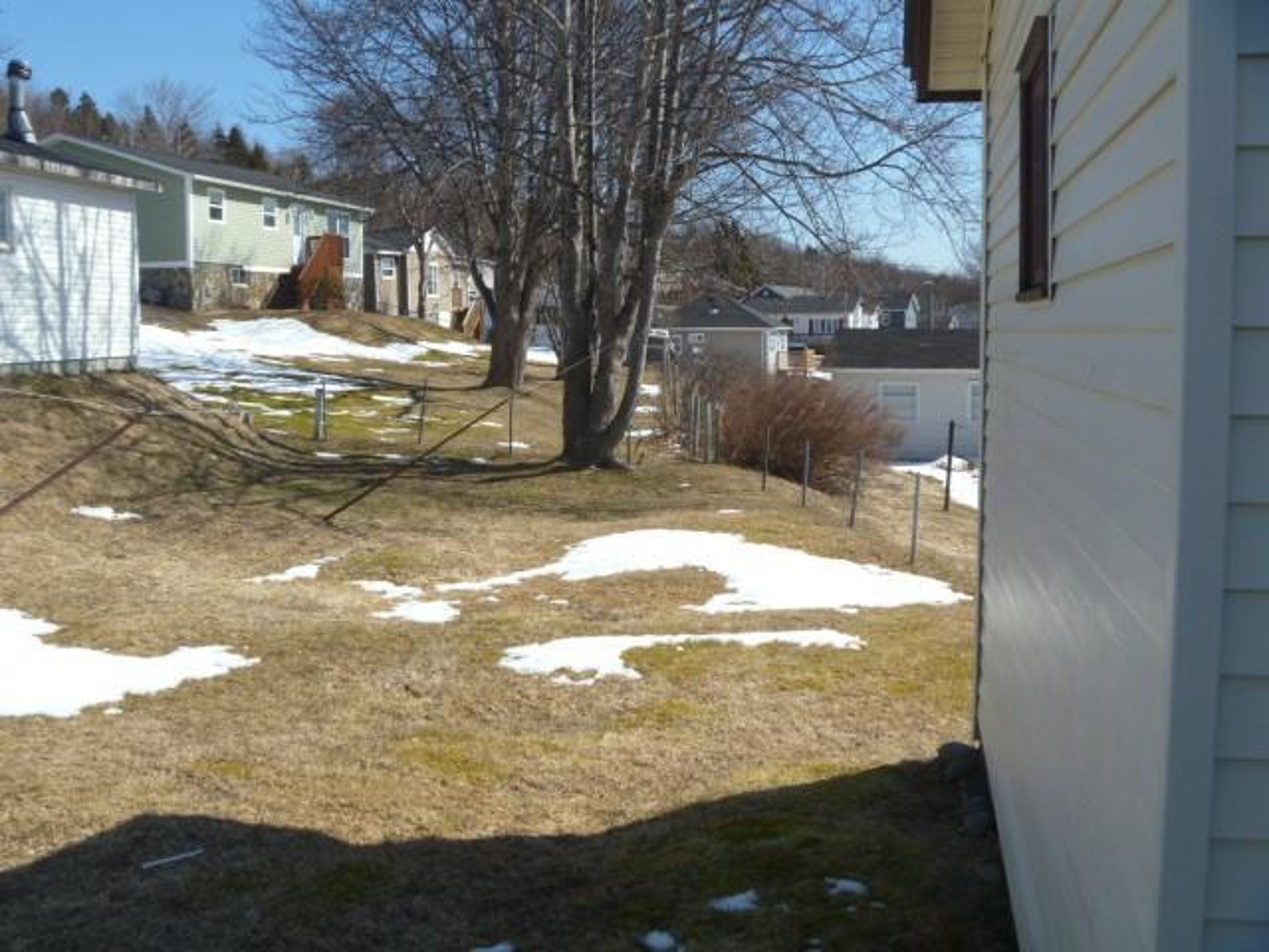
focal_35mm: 35
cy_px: 476
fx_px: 1283
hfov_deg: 52.6
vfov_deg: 40.7
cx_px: 634
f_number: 5.6
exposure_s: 1/250
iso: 80
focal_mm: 6.3
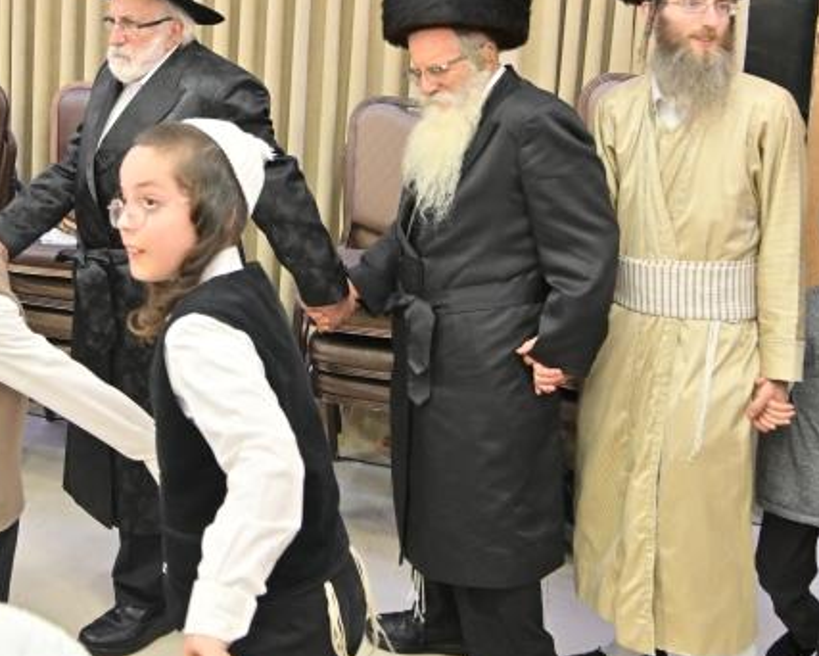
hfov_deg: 33.6
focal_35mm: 54
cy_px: 112
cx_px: 153
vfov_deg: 27.4
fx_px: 1310
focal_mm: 24
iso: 1000
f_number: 4
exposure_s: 1/160
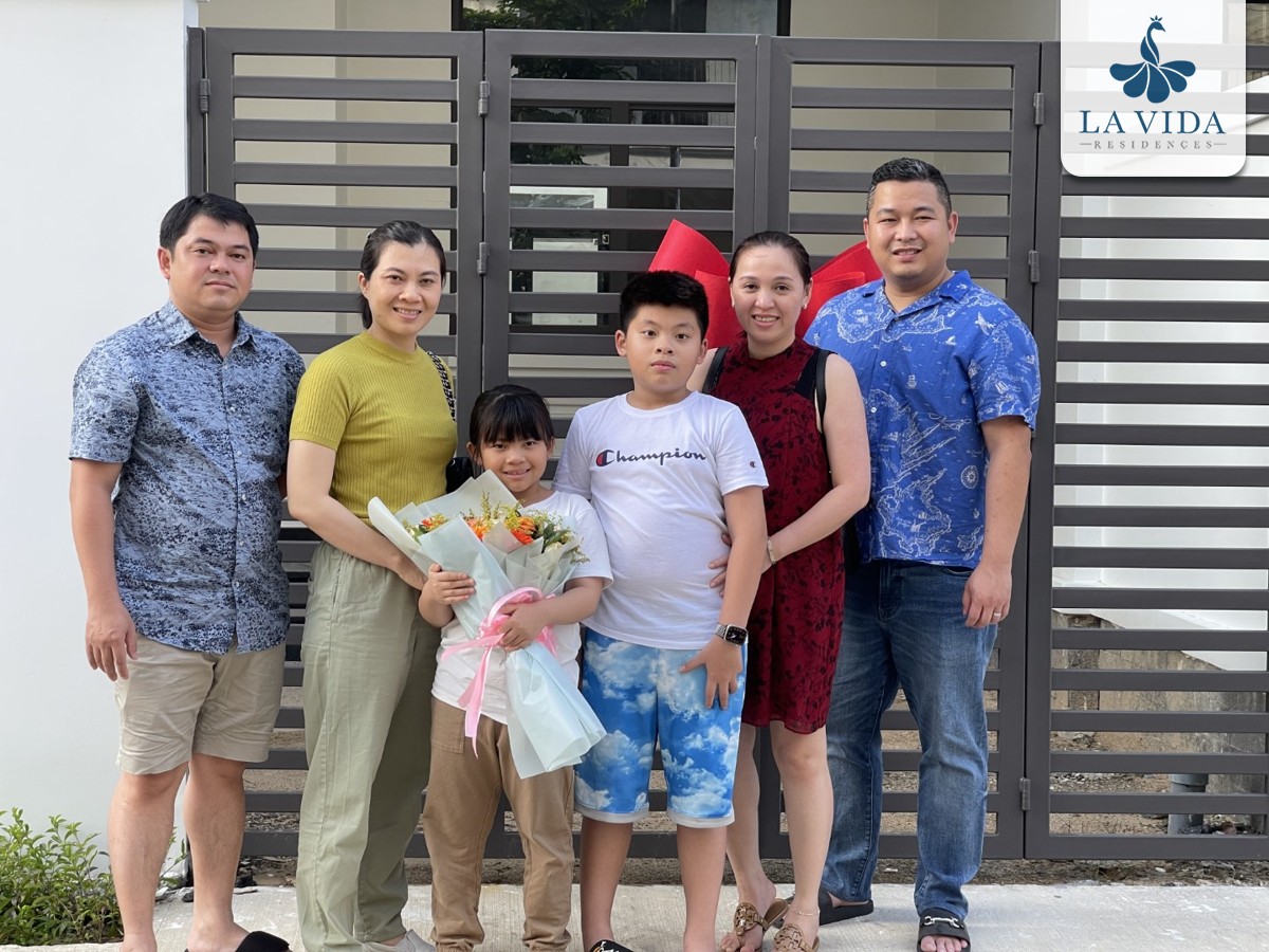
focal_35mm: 64
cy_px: 476
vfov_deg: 22.9
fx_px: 2346
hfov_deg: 30.3
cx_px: 634
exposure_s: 1/99
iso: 50
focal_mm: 7.5
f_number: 2.2
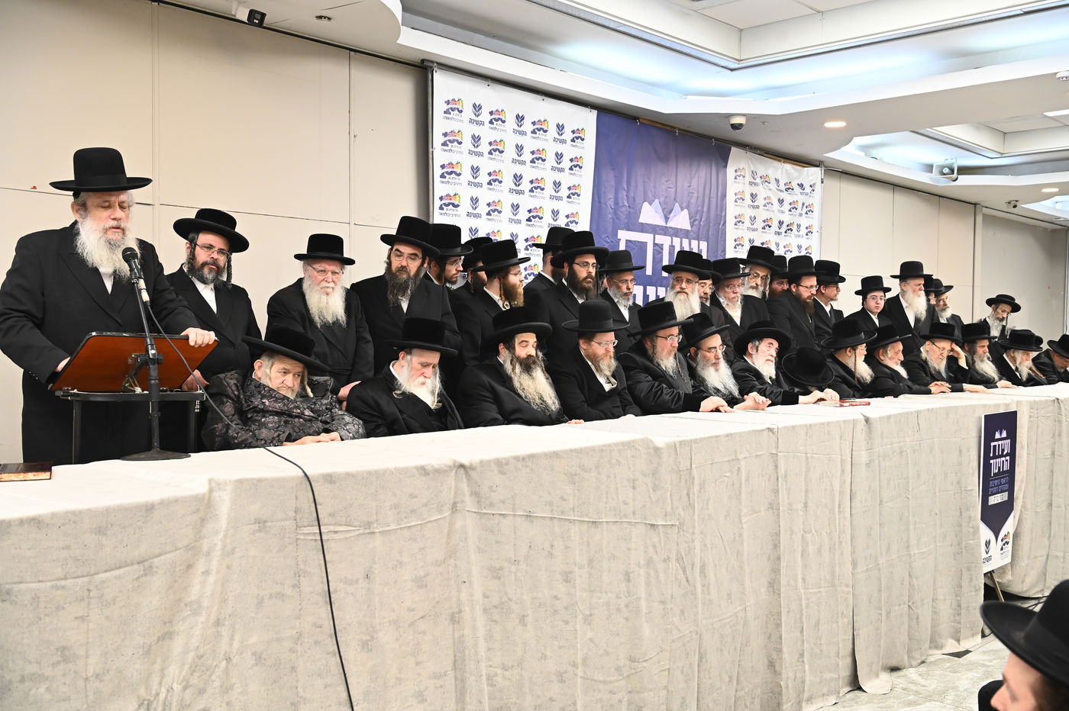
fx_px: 1128
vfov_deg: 35.0
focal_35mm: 38
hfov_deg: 50.7
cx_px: 534
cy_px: 356
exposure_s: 1/160
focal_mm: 38
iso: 2500
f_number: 5.6
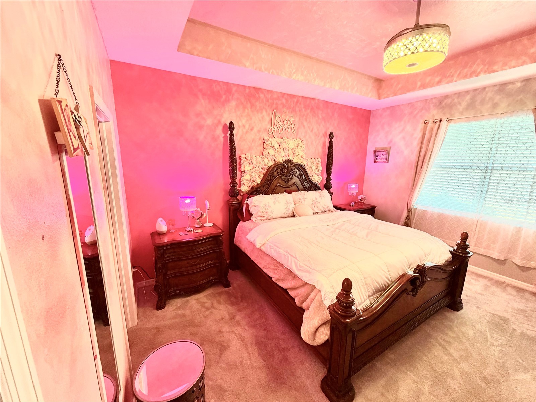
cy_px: 201
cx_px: 268
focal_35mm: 14
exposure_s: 1/60
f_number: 2.2
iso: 320
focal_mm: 2.22
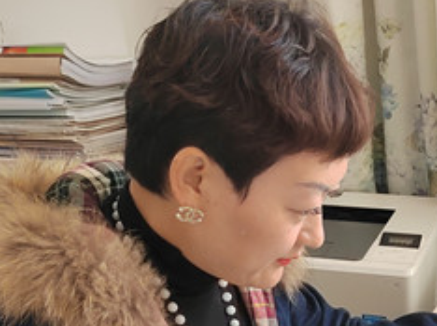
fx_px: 769
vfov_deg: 22.2
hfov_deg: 30.2
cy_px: 387
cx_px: 400
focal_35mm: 61
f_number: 1.9
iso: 753
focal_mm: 5.52
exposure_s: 1/120
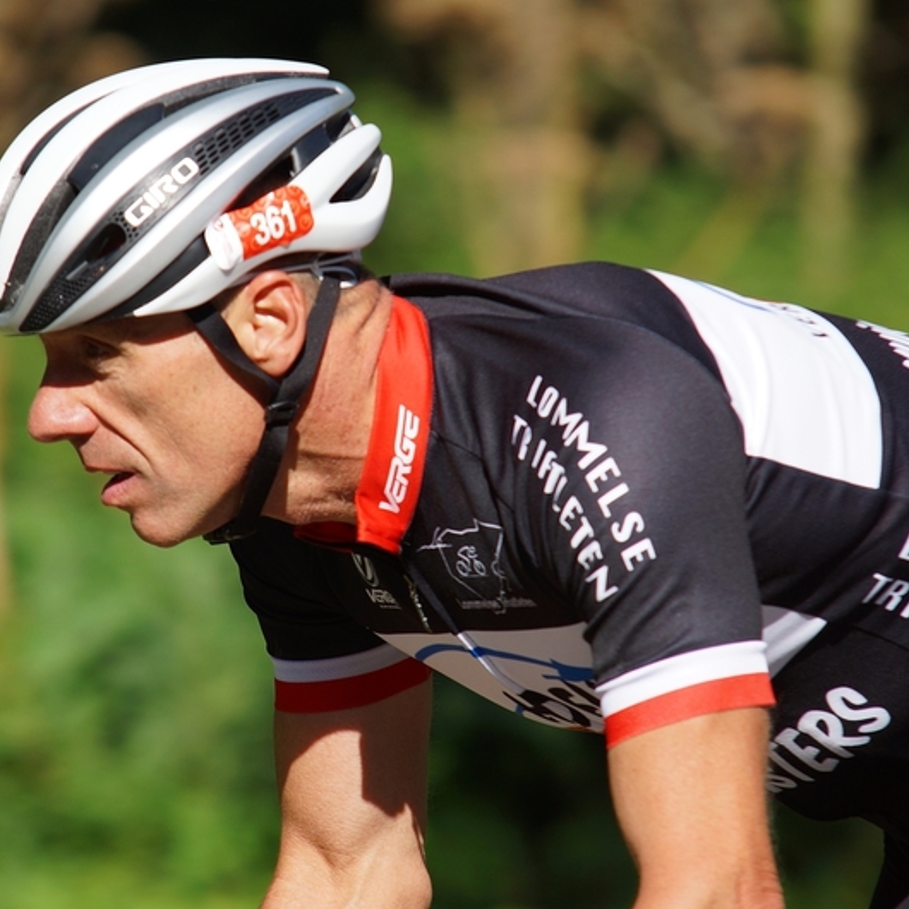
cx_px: 523
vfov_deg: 4.6
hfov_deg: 4.6
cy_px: 455
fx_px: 11438
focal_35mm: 385
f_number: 5
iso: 100
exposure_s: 1/640
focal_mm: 200
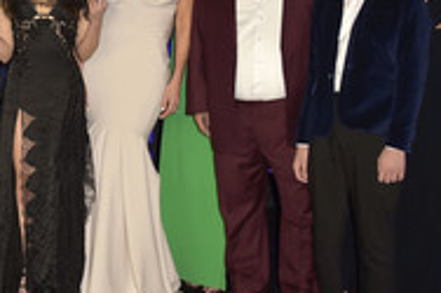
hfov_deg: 20.3
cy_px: 56
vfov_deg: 14.1
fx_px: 1175
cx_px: -38
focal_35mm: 96
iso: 1000
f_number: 6.3
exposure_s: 1/250
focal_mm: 40
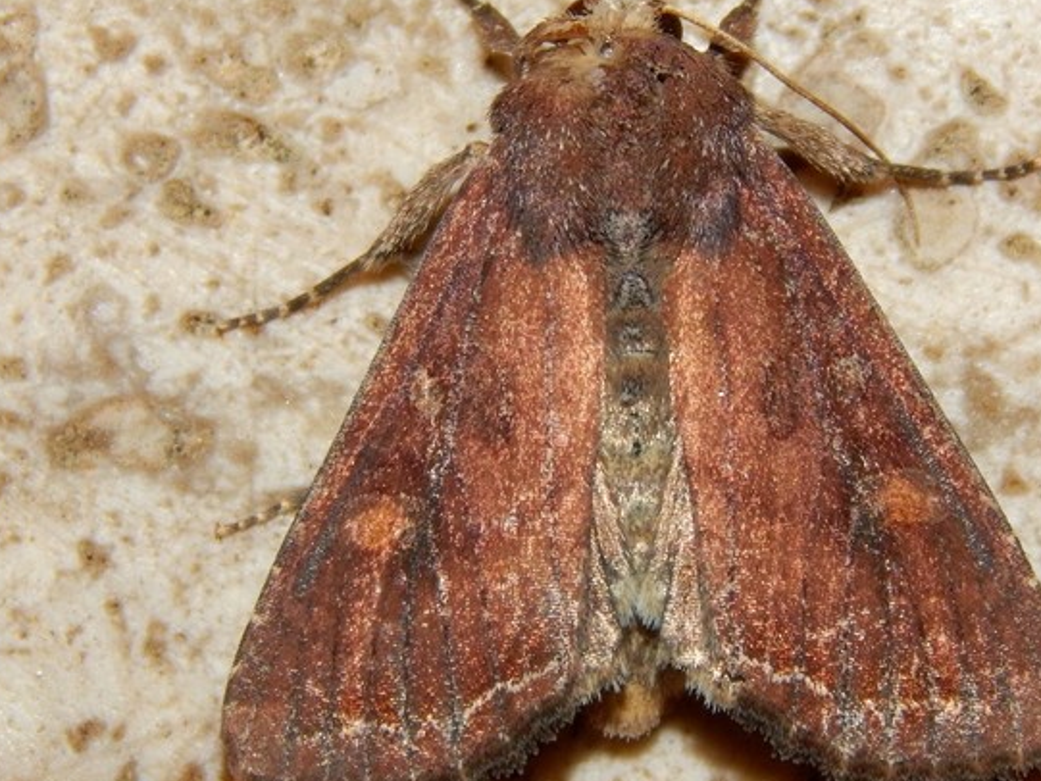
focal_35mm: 272
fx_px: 8182
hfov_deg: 7.3
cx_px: 652
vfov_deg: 5.5
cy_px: 325
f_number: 10.5
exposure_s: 1/30
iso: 200
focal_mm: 32.8
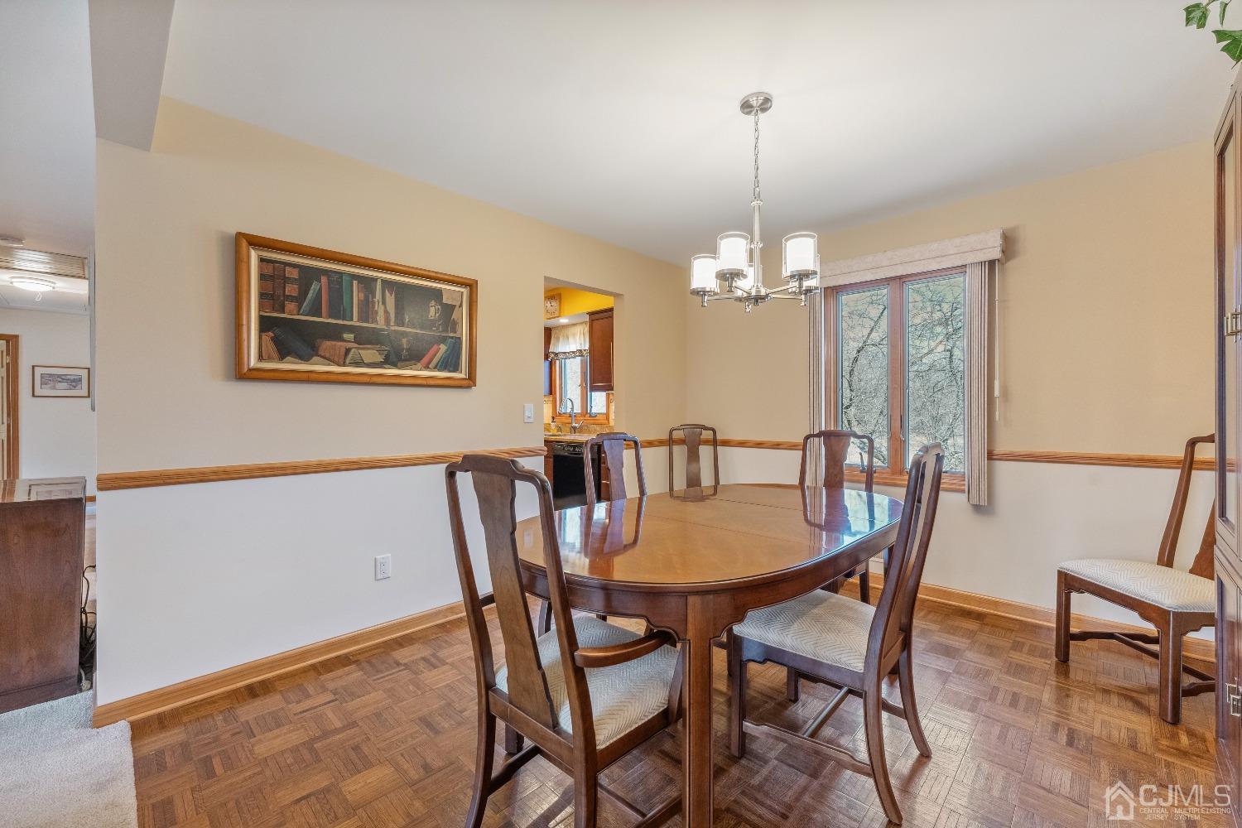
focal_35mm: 14
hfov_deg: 104.3
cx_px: 621
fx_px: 483
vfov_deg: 81.2
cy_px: 414
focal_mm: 14
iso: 1600
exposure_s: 1/50
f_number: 8
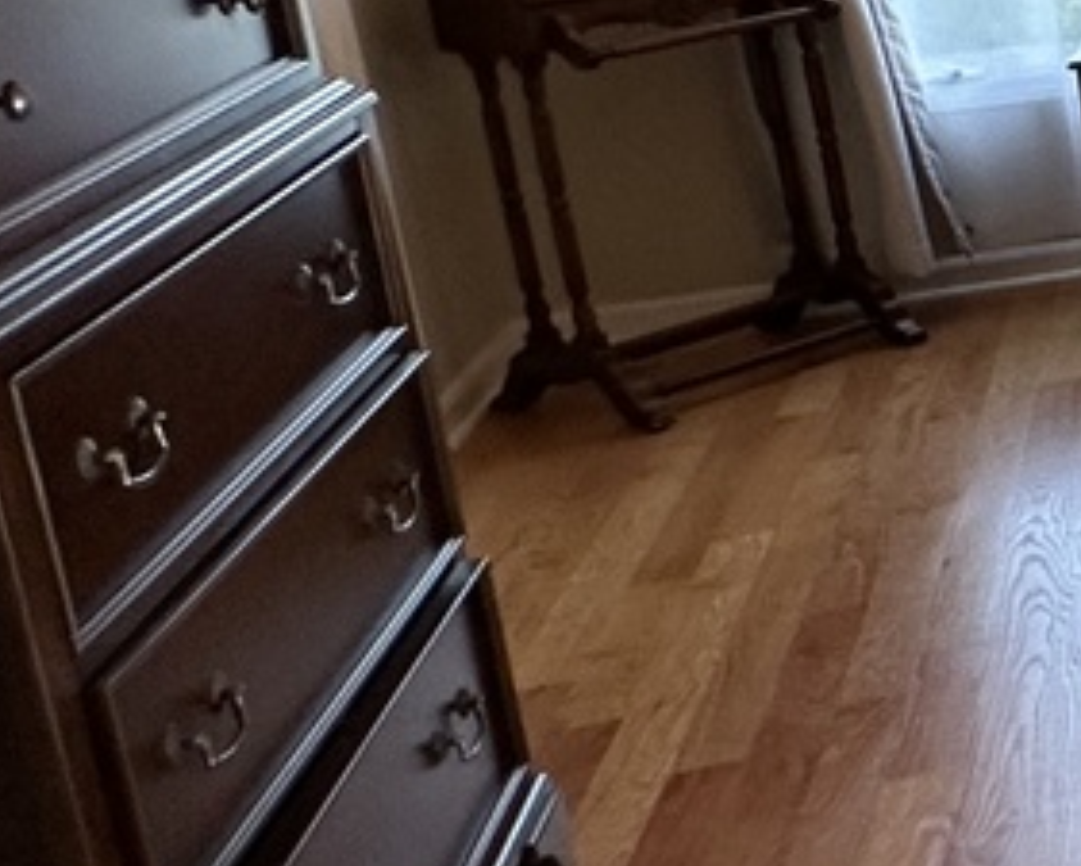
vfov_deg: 21.2
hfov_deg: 15.4
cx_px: 2558
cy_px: 38
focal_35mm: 70
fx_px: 2240
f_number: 2.2
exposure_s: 1/99
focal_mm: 2.22
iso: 125
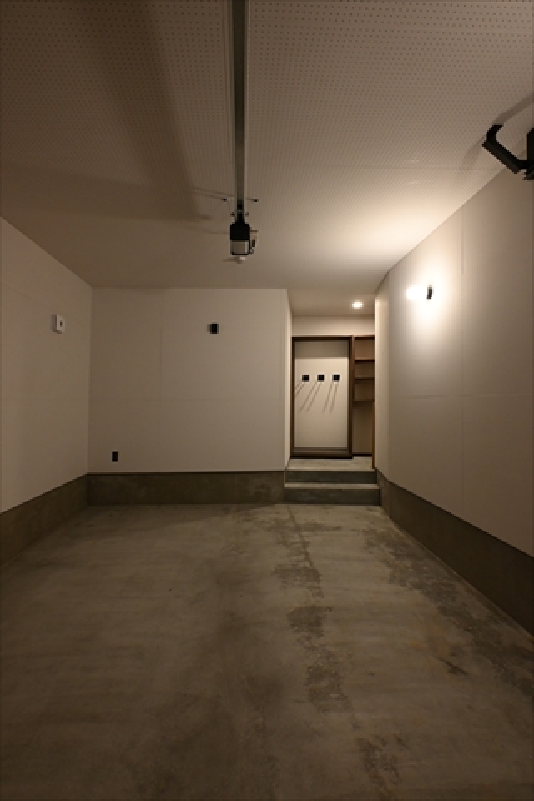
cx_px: 267
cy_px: 400
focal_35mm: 18
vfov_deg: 90.0
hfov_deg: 67.4
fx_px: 400
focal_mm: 12
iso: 500
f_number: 5
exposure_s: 1/10
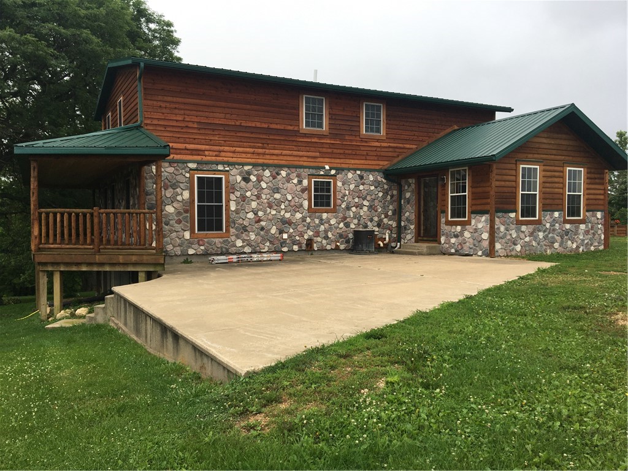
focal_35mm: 29
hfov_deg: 61.7
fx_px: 526
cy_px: 236
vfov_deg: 48.2
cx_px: 314
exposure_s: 1/444
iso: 25
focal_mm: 4.15
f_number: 2.2
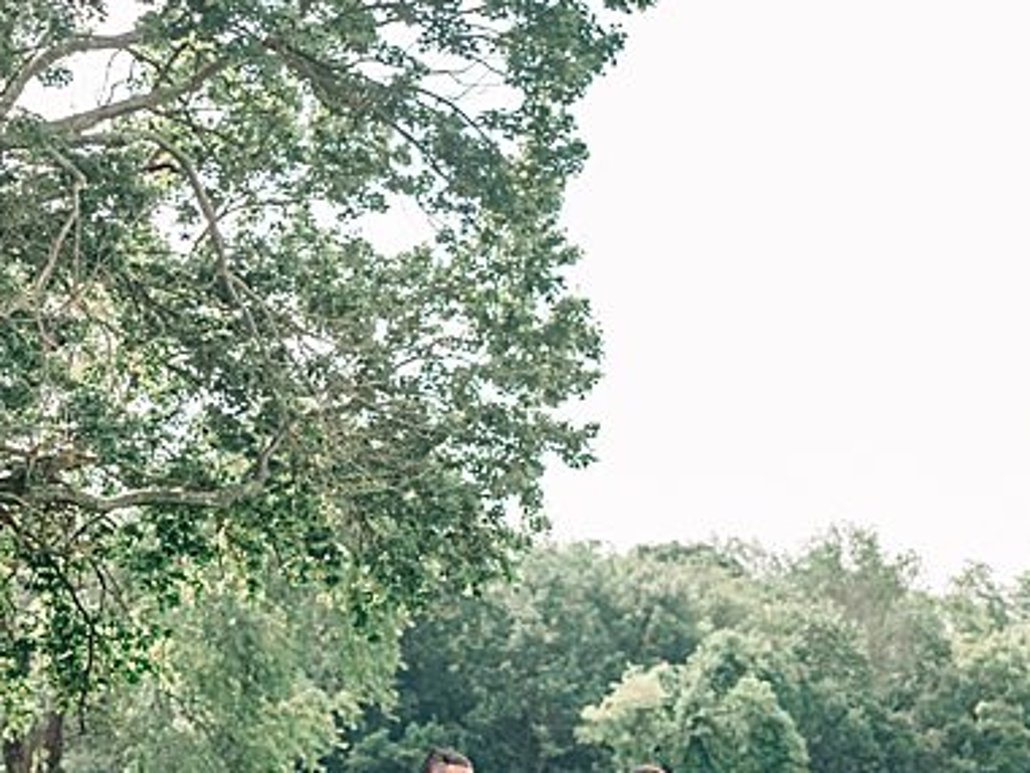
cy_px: 393
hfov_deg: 22.8
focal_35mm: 83
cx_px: 46
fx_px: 2470
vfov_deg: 17.8
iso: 250
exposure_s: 1/2000
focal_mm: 35
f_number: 1.8
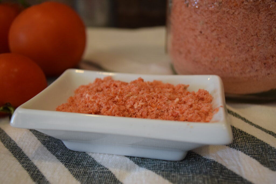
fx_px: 299
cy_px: 92
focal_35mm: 39
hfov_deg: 49.5
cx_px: 138
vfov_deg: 34.3
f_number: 4.2
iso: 1400
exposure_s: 1/125
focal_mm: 26
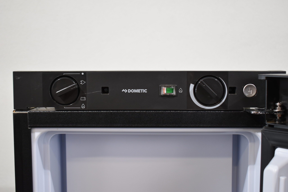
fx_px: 408
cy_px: 96
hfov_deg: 38.9
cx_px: 144
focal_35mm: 51
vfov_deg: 26.5
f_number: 4.5
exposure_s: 1/160
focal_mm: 34
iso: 800
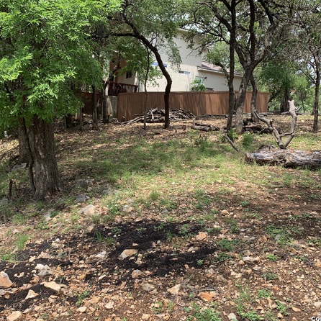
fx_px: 346
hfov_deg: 49.6
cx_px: 138
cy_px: 159
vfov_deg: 49.7
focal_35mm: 33
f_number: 1.8
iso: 25
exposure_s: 1/722
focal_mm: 4.25
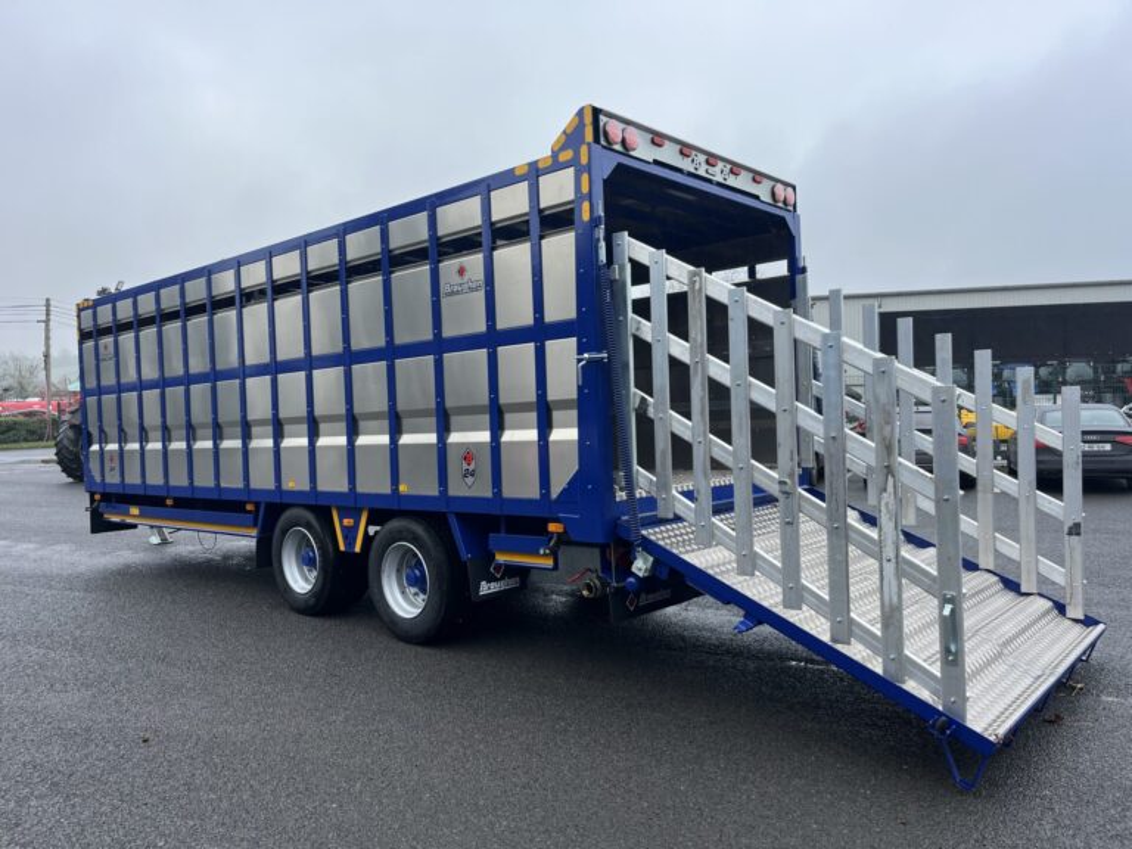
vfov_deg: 53.1
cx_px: 566
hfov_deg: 67.3
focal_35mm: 26
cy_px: 424
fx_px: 850
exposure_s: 1/122
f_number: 1.6
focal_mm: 5.1
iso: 50
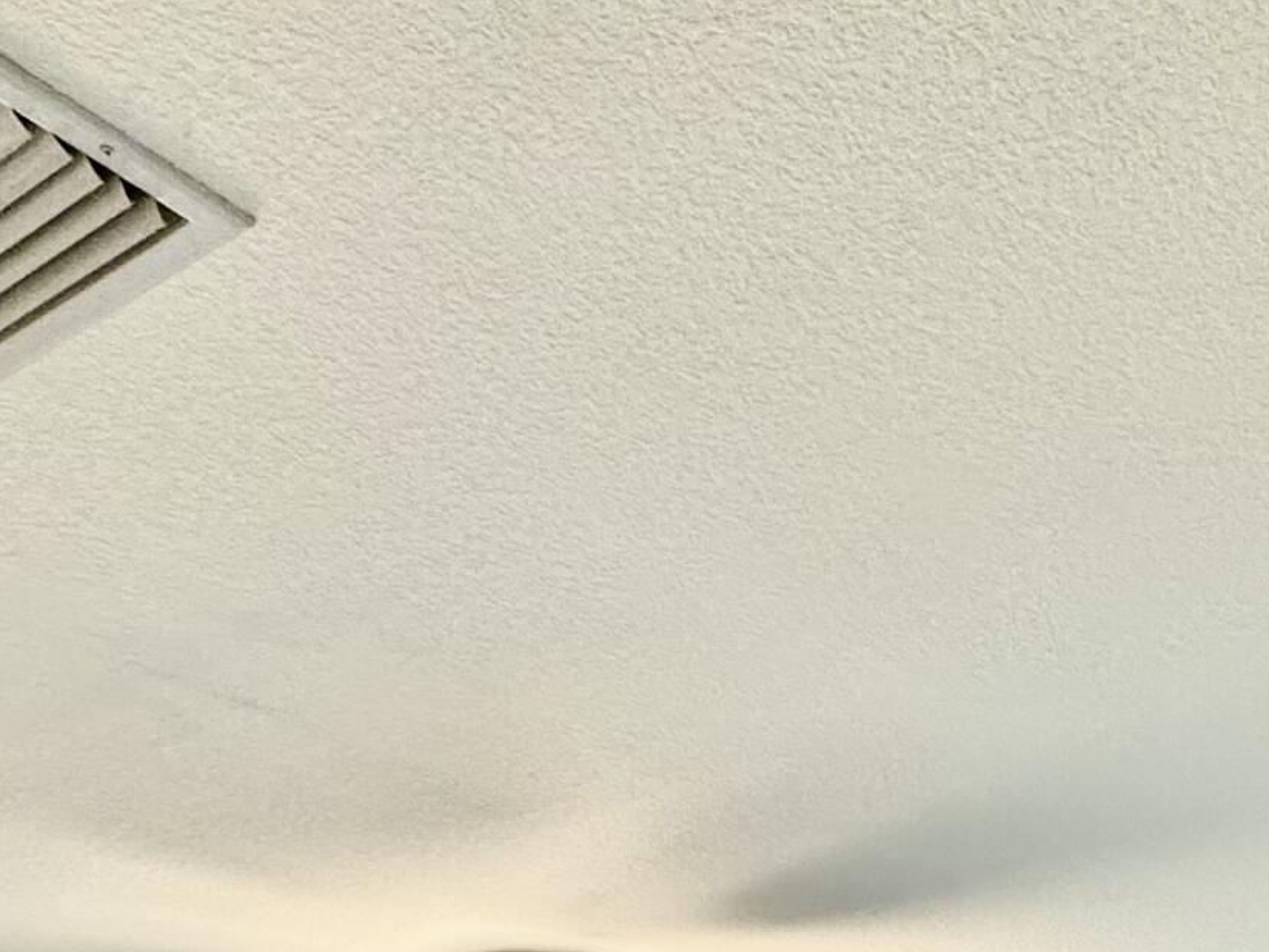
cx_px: 916
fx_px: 1870
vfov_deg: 23.2
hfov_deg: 36.8
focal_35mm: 51
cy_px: 1420
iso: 320
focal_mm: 2.22
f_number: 2.2
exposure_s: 1/120
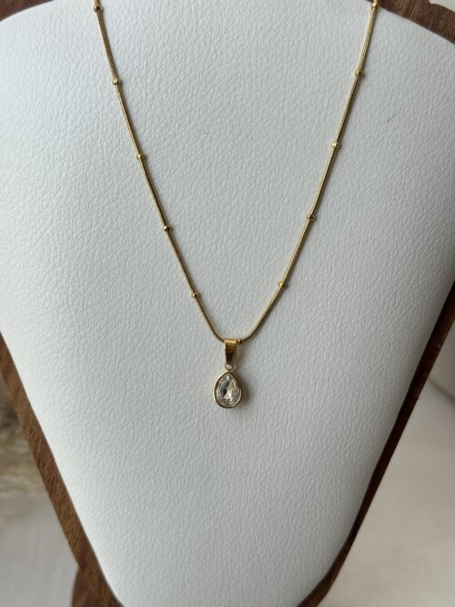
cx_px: 228
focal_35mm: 48
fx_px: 841
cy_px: 304
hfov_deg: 30.3
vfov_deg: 39.7
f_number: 1.78
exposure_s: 1/783
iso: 64
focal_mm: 6.76
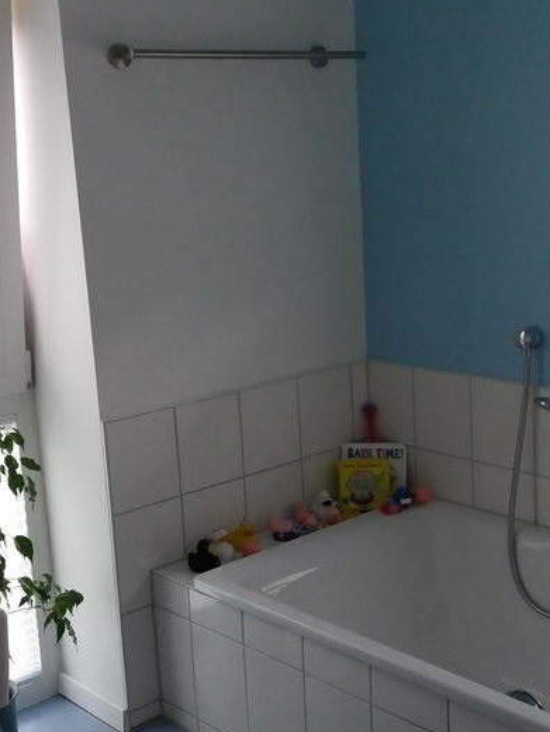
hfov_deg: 26.5
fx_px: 1165
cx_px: 324
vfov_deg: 34.9
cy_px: 400
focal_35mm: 55
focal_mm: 3.7
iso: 160
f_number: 1.9
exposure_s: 1/33
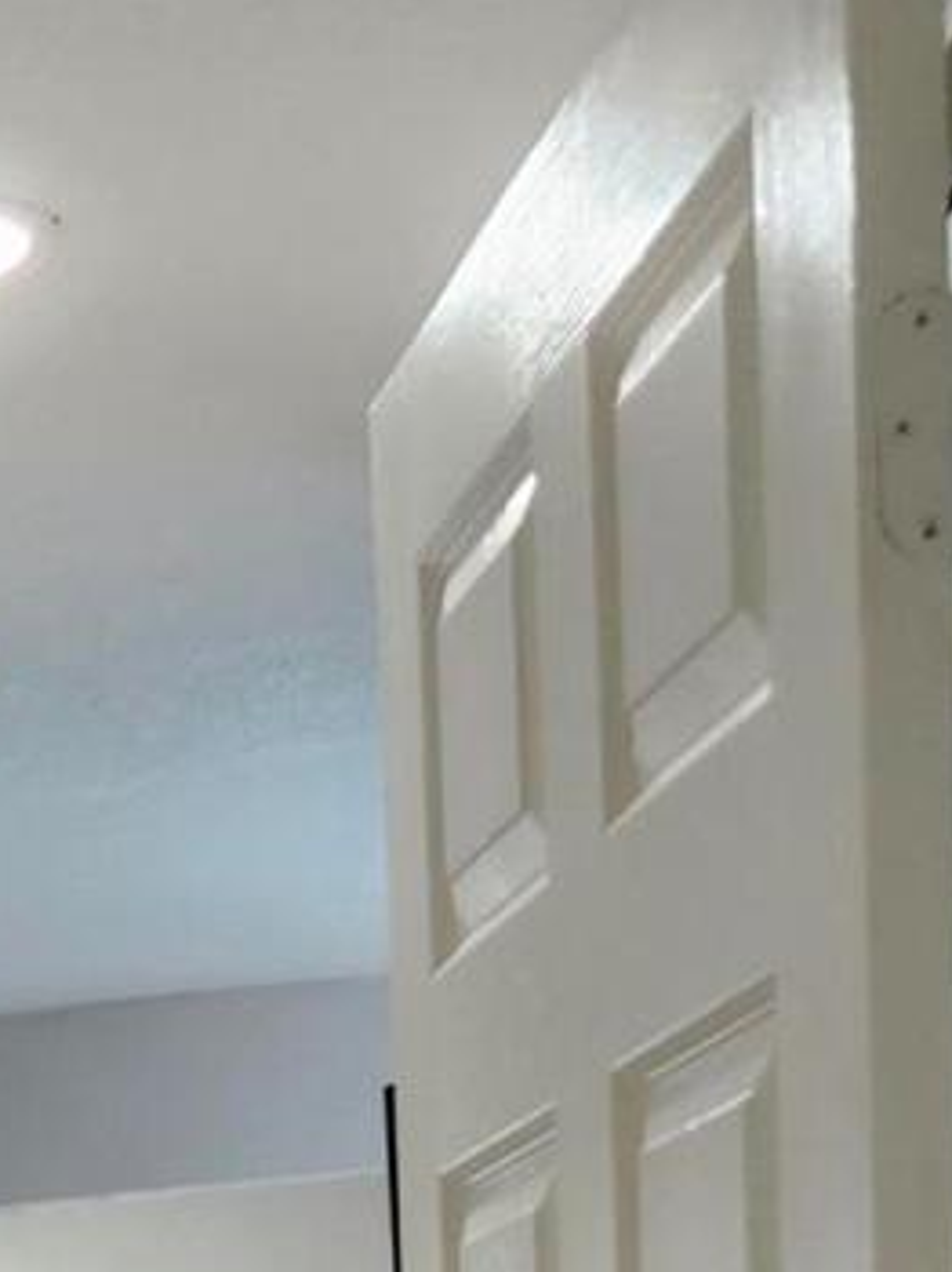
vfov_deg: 16.5
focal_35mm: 101
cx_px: -338
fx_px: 3708
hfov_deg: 14.0
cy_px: 2235
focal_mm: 5.54
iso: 160
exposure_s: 1/120
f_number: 1.8
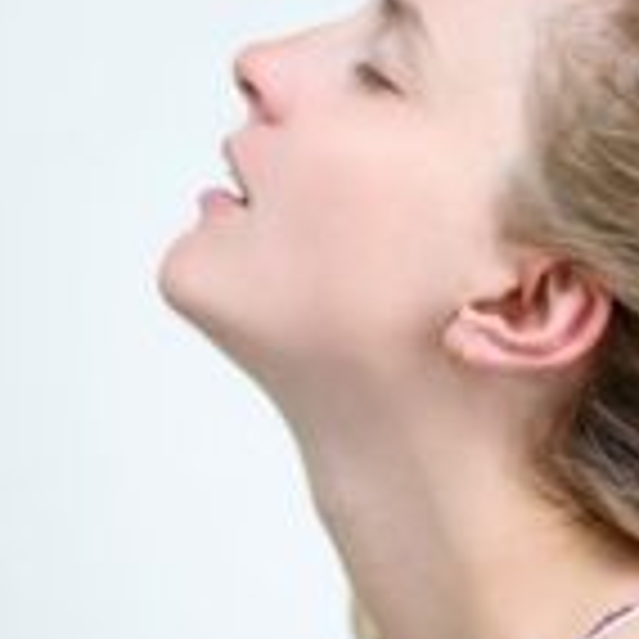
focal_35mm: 126
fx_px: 2631
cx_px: 148
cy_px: 184
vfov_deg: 13.8
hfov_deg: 13.8
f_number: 2.5
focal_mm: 50
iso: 320
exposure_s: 1/125
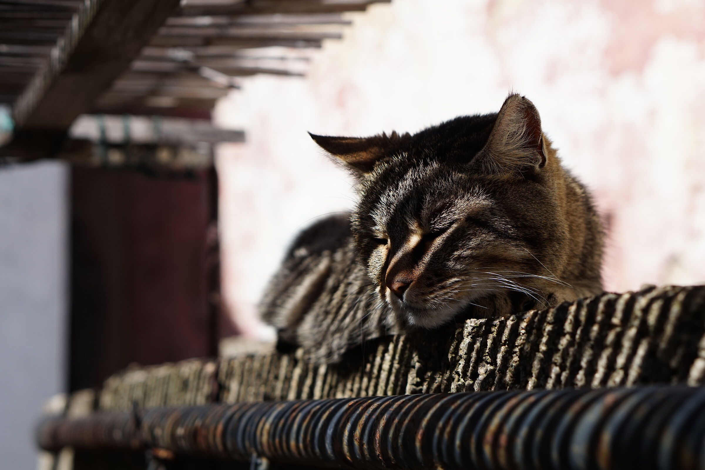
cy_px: 235
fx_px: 1468
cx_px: 352
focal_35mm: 75
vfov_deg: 18.2
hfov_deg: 27.0
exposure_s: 1/640
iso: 100
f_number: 4.5
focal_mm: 50
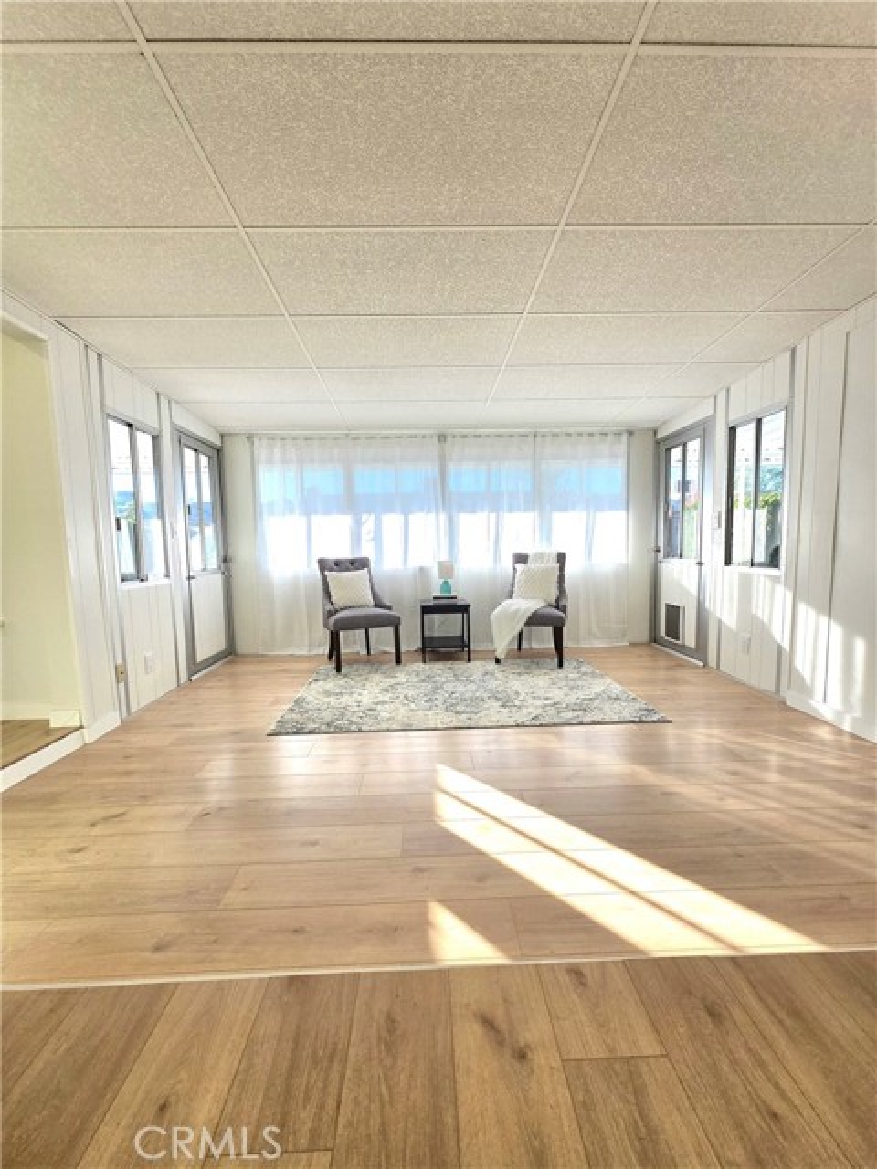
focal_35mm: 13
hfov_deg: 89.9
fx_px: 439
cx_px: 438
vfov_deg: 106.2
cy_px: 584
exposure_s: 1/189
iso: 25
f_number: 2.2
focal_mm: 1.7
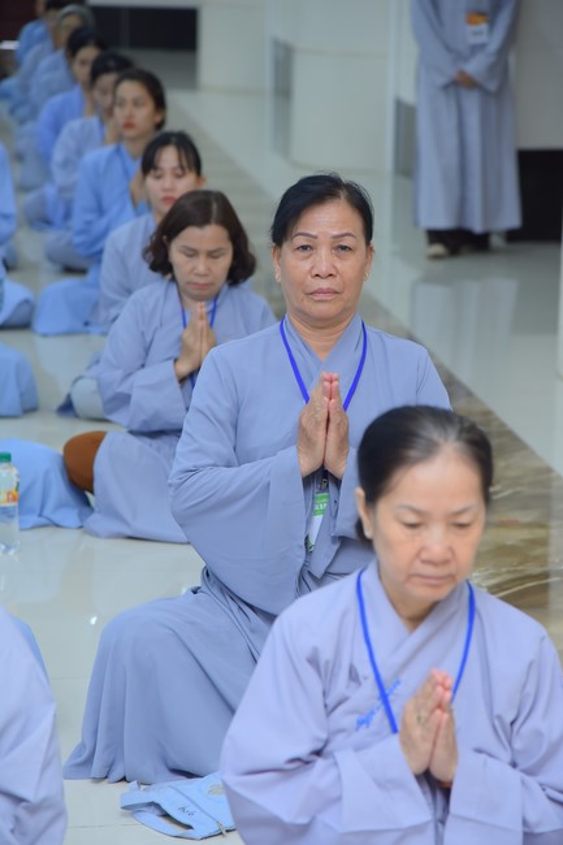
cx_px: 282
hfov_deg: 11.4
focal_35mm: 120
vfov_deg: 17.1
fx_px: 2816
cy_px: 422
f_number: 5
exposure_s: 1/160
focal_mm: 120
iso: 1250
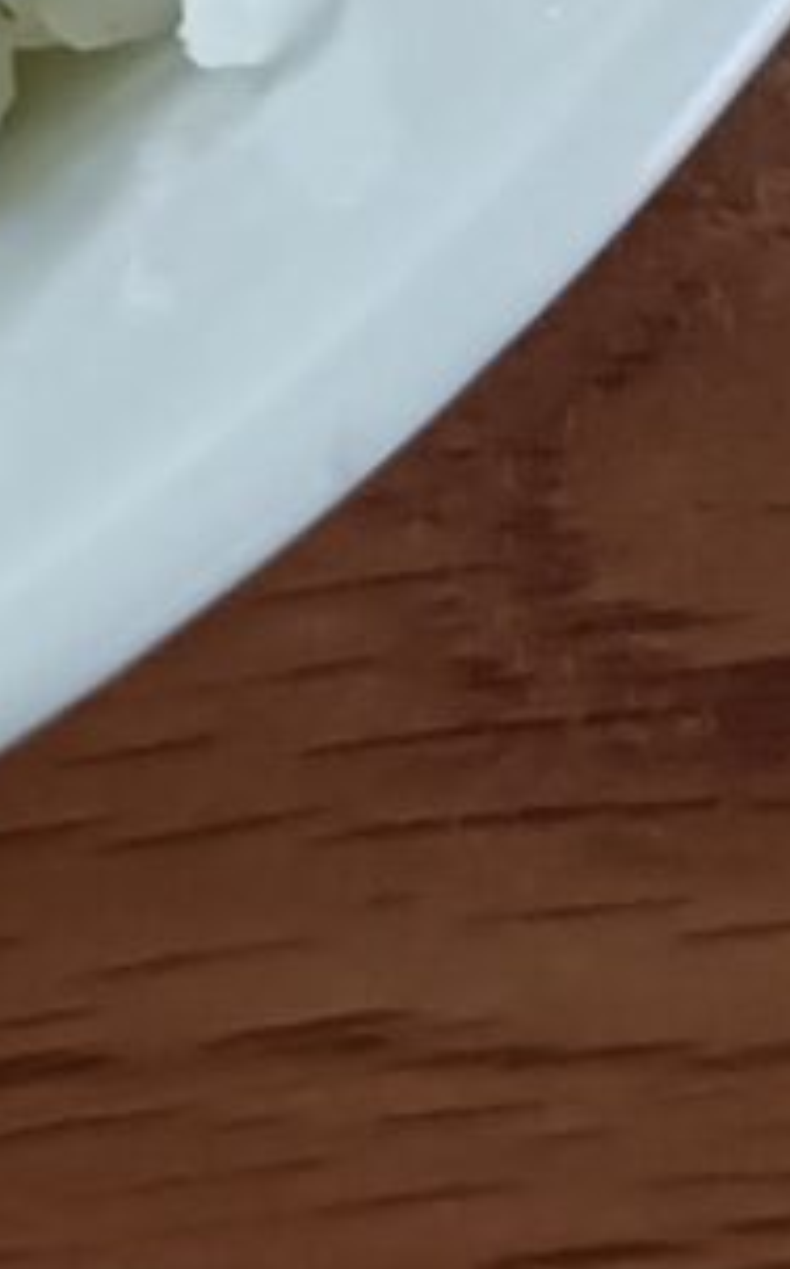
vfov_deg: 8.2
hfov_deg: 5.8
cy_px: -2256
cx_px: 769
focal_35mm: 225
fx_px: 7773
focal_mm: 4.7
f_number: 1.7
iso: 640
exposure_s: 1/50
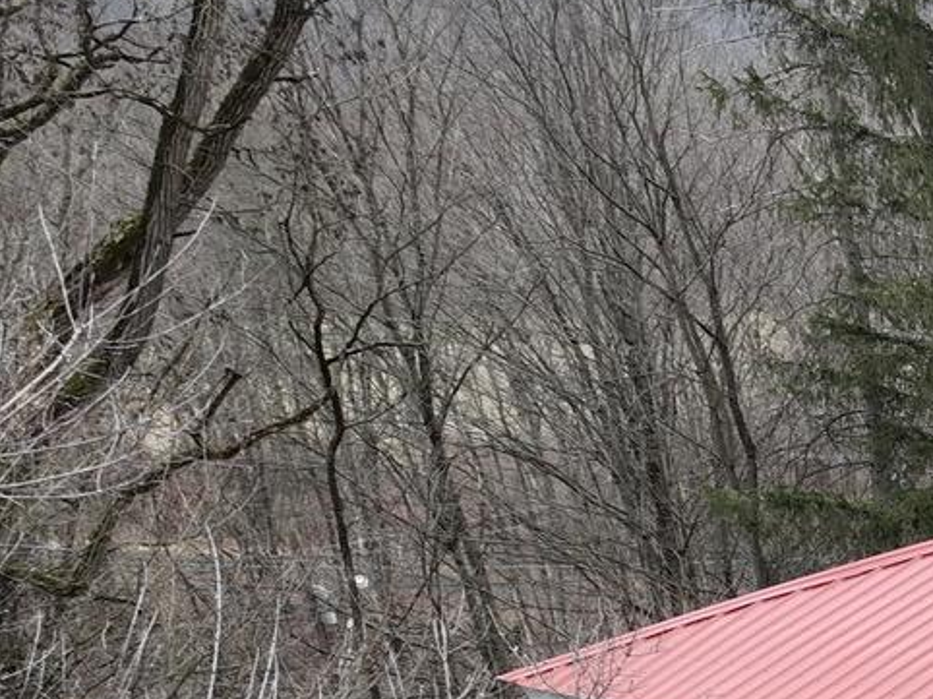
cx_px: 1854
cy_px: 1303
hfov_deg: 15.5
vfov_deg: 13.0
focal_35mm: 102
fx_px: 2748
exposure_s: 1/320
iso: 150
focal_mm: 12.29
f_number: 2.8
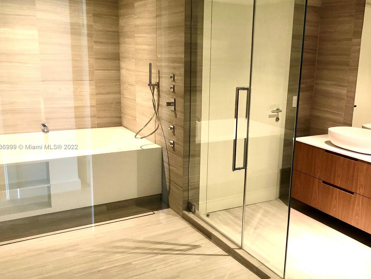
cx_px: 221
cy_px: 147
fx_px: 386
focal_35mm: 36
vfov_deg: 39.6
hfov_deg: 51.1
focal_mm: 4
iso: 100
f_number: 1.8
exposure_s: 1/13
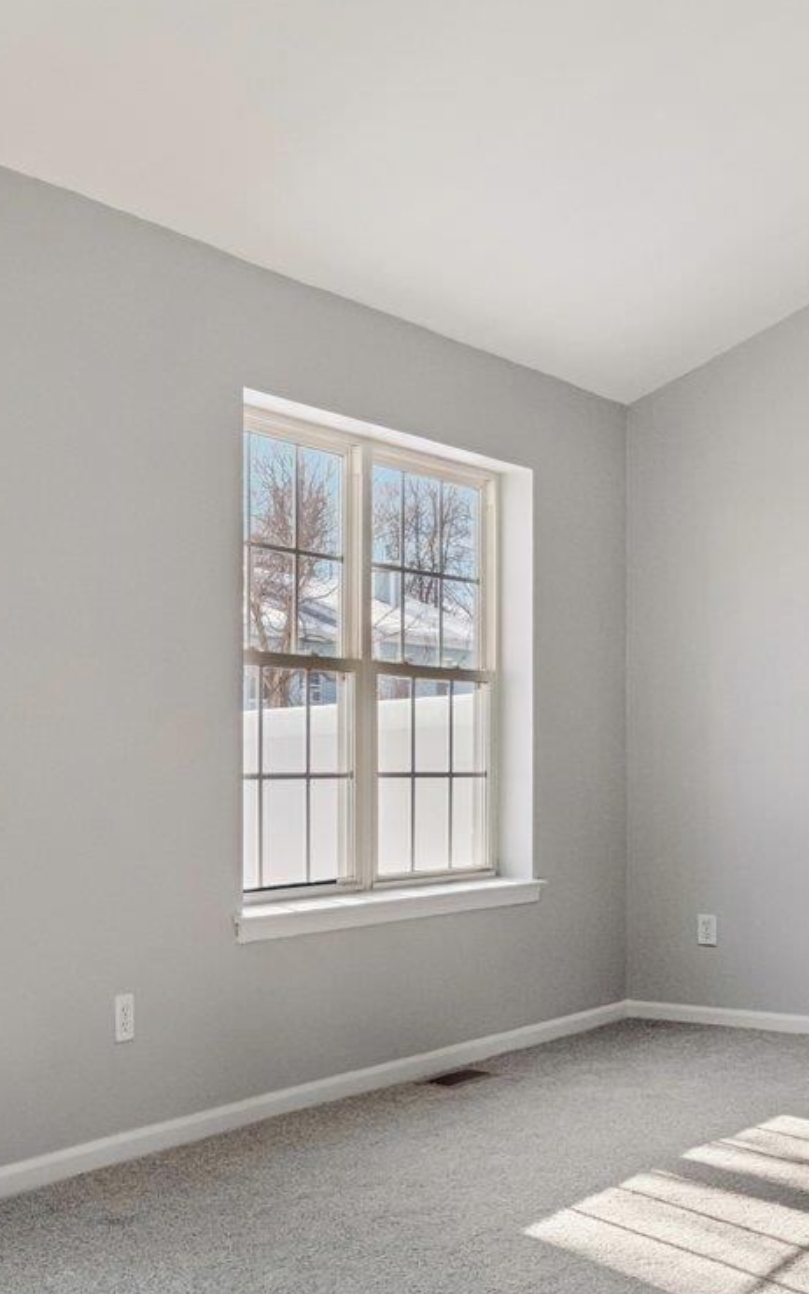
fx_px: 1693
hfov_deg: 26.5
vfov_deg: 41.7
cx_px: 205
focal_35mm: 48
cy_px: 768
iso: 400
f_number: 8
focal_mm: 17
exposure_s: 1/640
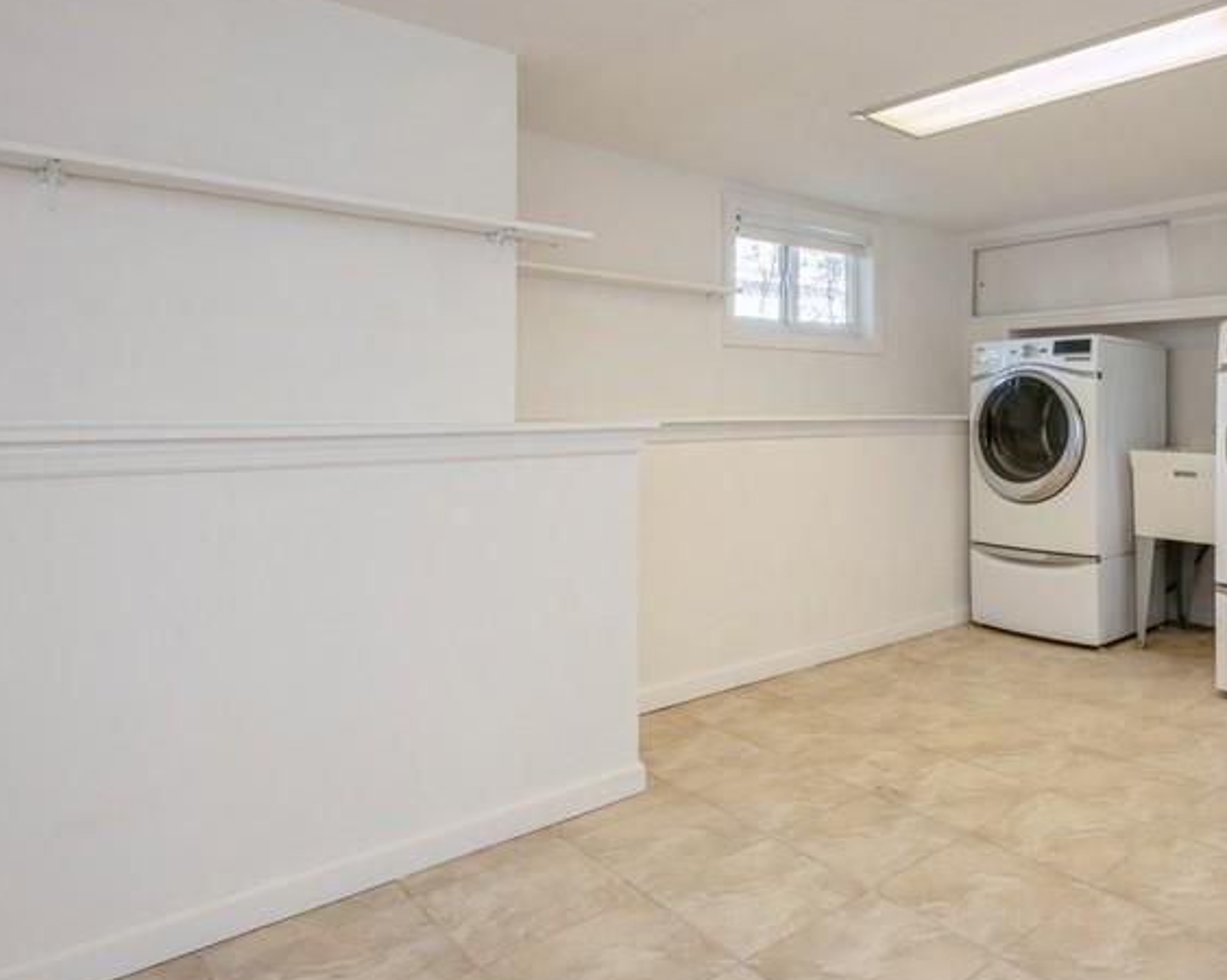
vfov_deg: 57.0
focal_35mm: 25
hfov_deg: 65.0
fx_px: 898
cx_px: 902
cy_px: 412
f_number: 11
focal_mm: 16.5
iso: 250
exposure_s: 1/6
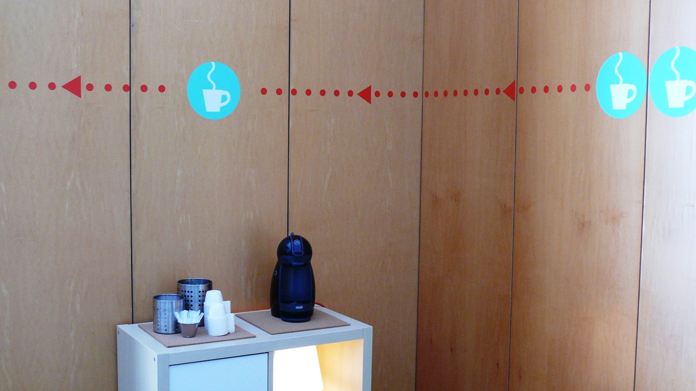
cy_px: 202
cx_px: 348
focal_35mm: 47
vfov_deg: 25.4
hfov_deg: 43.7
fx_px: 867
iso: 250
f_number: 2.8
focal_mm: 8.6
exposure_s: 1/30
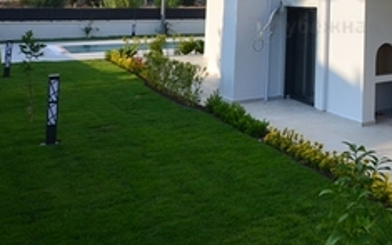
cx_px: 443
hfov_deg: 35.6
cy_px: -38
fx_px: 502
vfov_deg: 25.1
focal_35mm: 47
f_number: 10
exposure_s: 1/250
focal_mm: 10
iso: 280
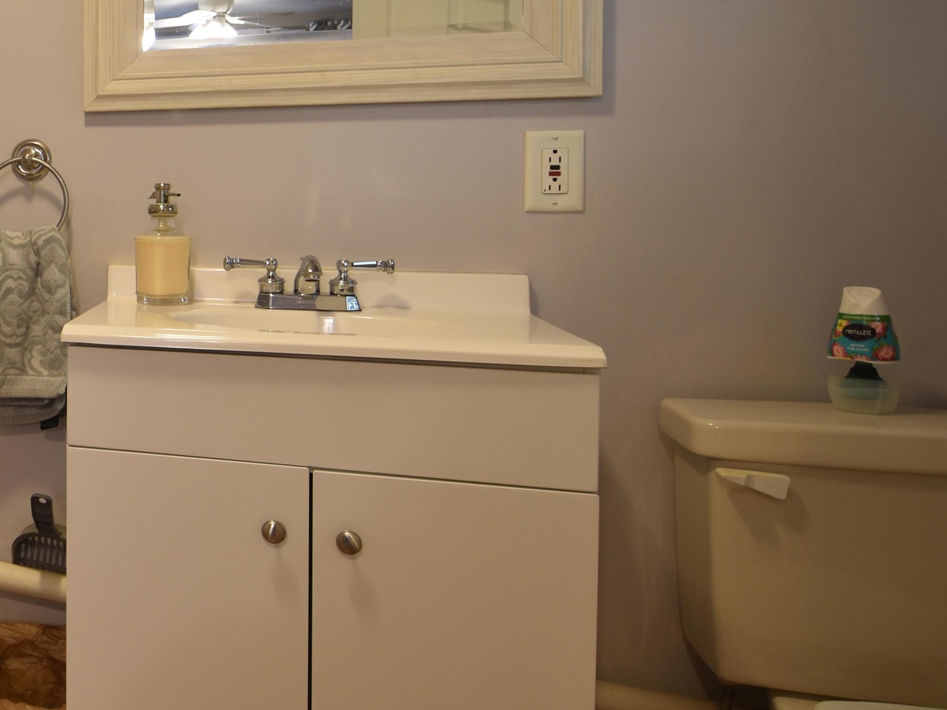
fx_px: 1016
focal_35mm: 37
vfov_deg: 37.6
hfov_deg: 40.0
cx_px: -109
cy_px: 182
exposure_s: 1/5
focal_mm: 11
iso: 100
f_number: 3.5
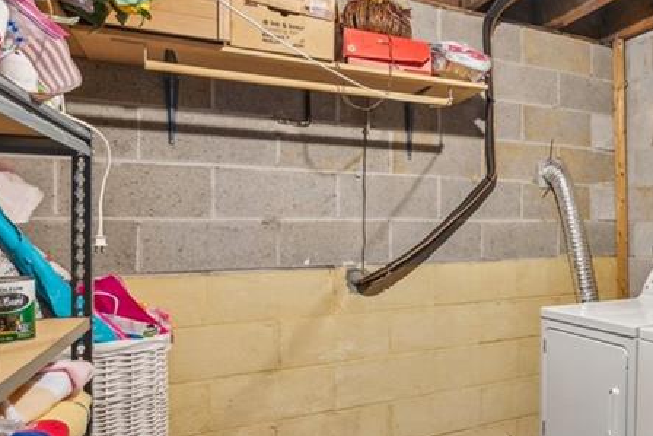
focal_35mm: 32
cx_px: 714
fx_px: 581
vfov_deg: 41.1
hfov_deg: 44.9
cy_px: 228
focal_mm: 14
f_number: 11
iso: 80
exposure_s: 3
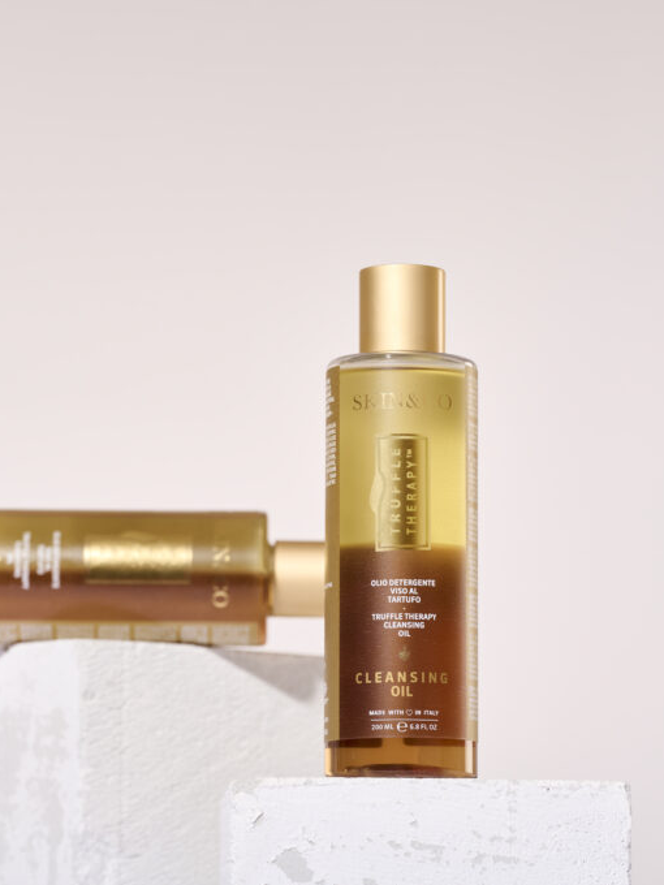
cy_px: 443
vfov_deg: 13.0
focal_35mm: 152
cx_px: 267
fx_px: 3888
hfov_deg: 9.8
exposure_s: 1/160
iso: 64
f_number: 7.1
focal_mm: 105
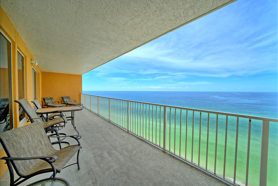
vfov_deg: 90.0
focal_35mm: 12
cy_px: 93
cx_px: 139
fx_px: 93
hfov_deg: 112.6
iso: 200
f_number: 13
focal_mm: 12
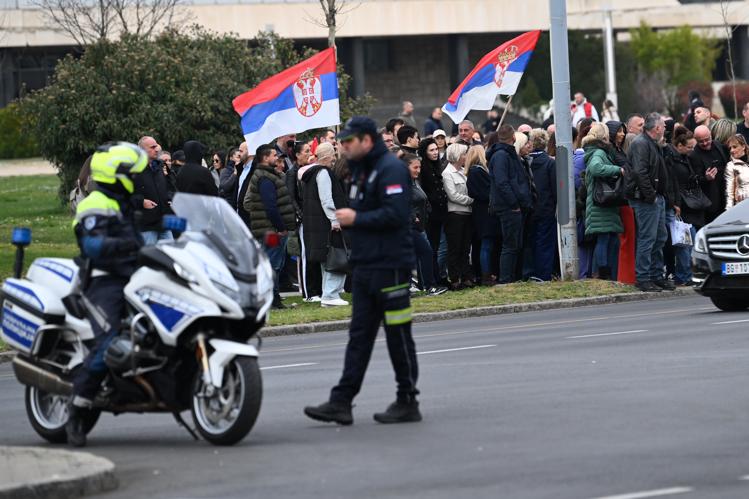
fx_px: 5492
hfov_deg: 7.8
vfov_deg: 5.2
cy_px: 188
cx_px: 456
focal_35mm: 264
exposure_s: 1/500
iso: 500
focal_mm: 200
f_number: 4
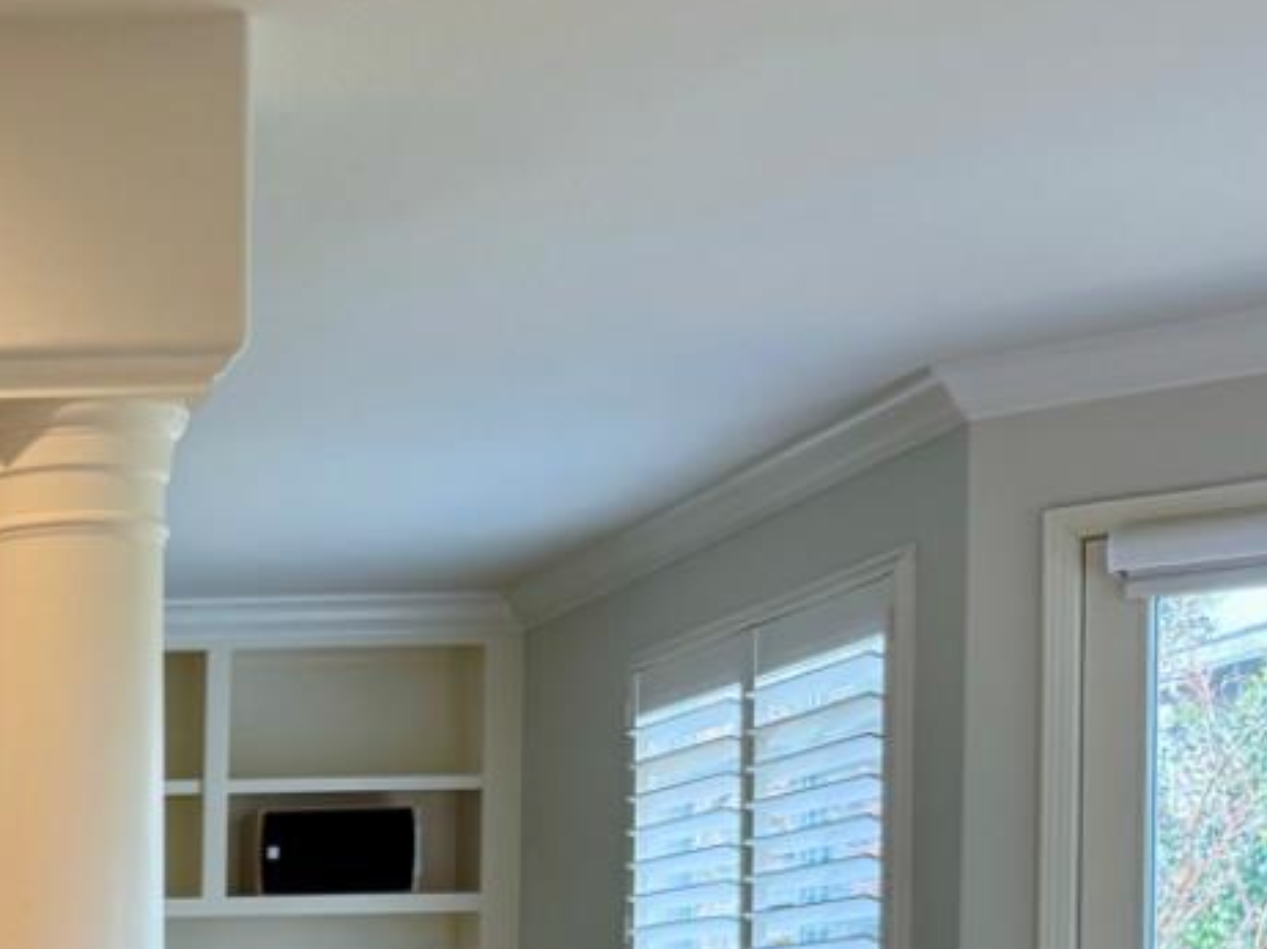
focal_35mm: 78
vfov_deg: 17.5
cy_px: 1304
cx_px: -559
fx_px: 2853
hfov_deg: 21.5
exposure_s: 1/172
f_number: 1.78
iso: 200
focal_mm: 6.76
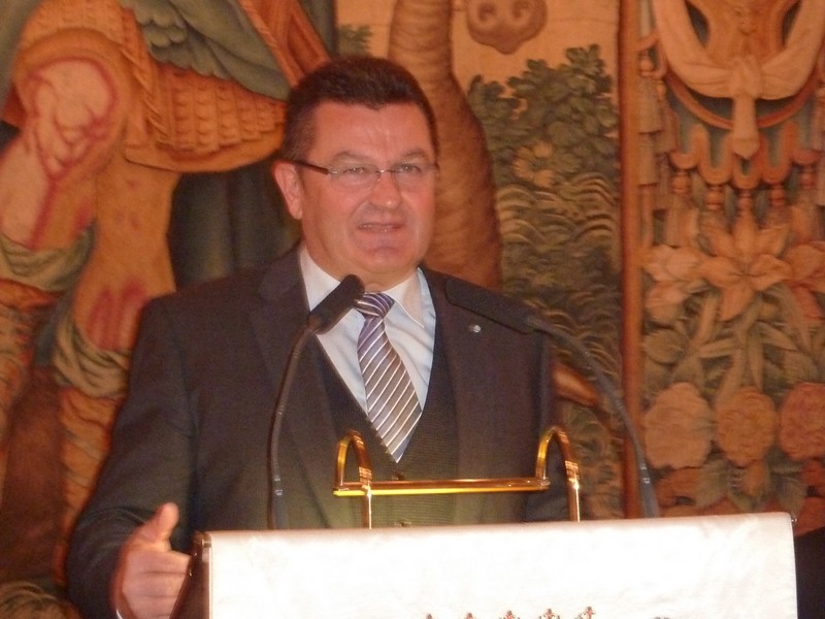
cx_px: 412
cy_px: 310
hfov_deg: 18.9
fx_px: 2479
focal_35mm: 104
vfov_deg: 14.2
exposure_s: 1/8
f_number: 4.1
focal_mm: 11.9
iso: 640
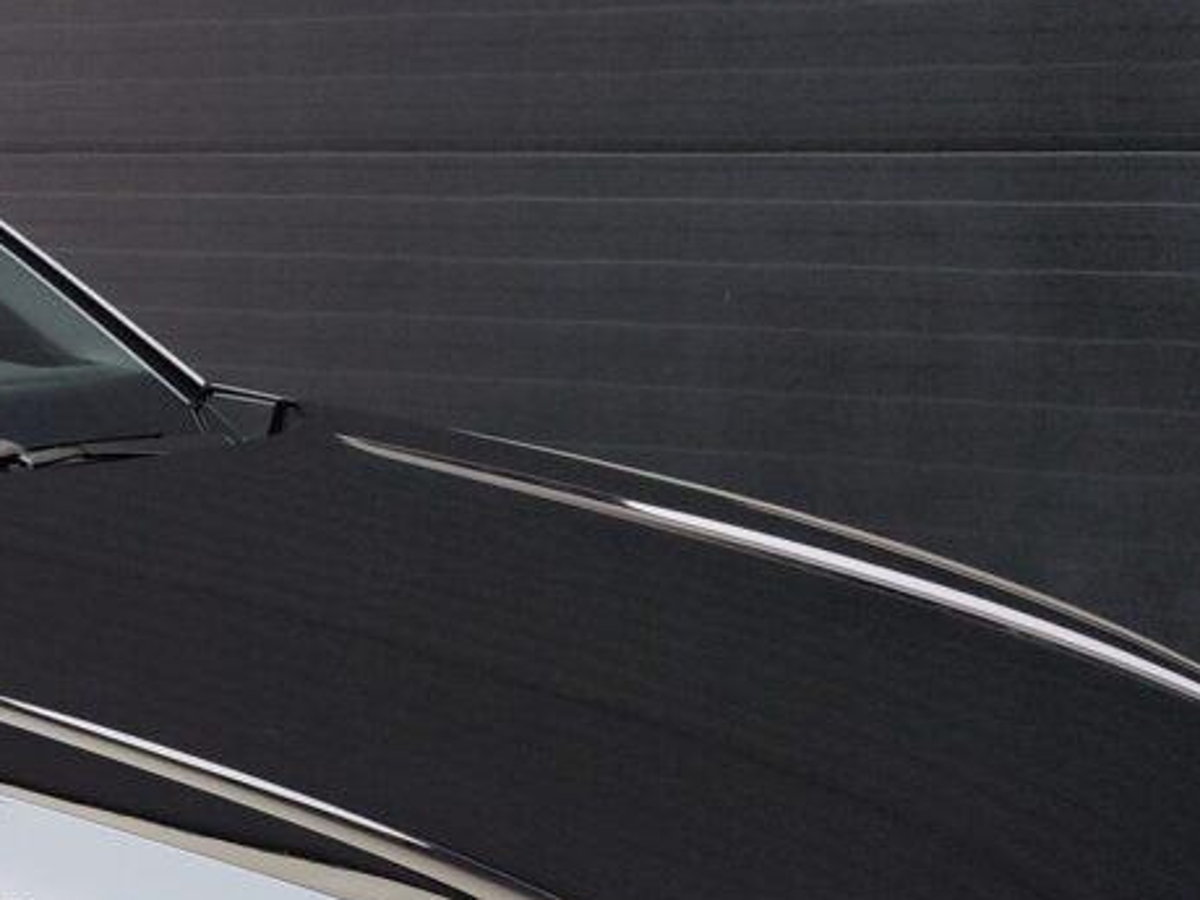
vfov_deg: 15.7
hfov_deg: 20.0
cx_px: -352
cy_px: 1148
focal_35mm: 90
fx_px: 3120
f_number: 1.69
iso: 334
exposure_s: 1/85
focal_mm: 7.01
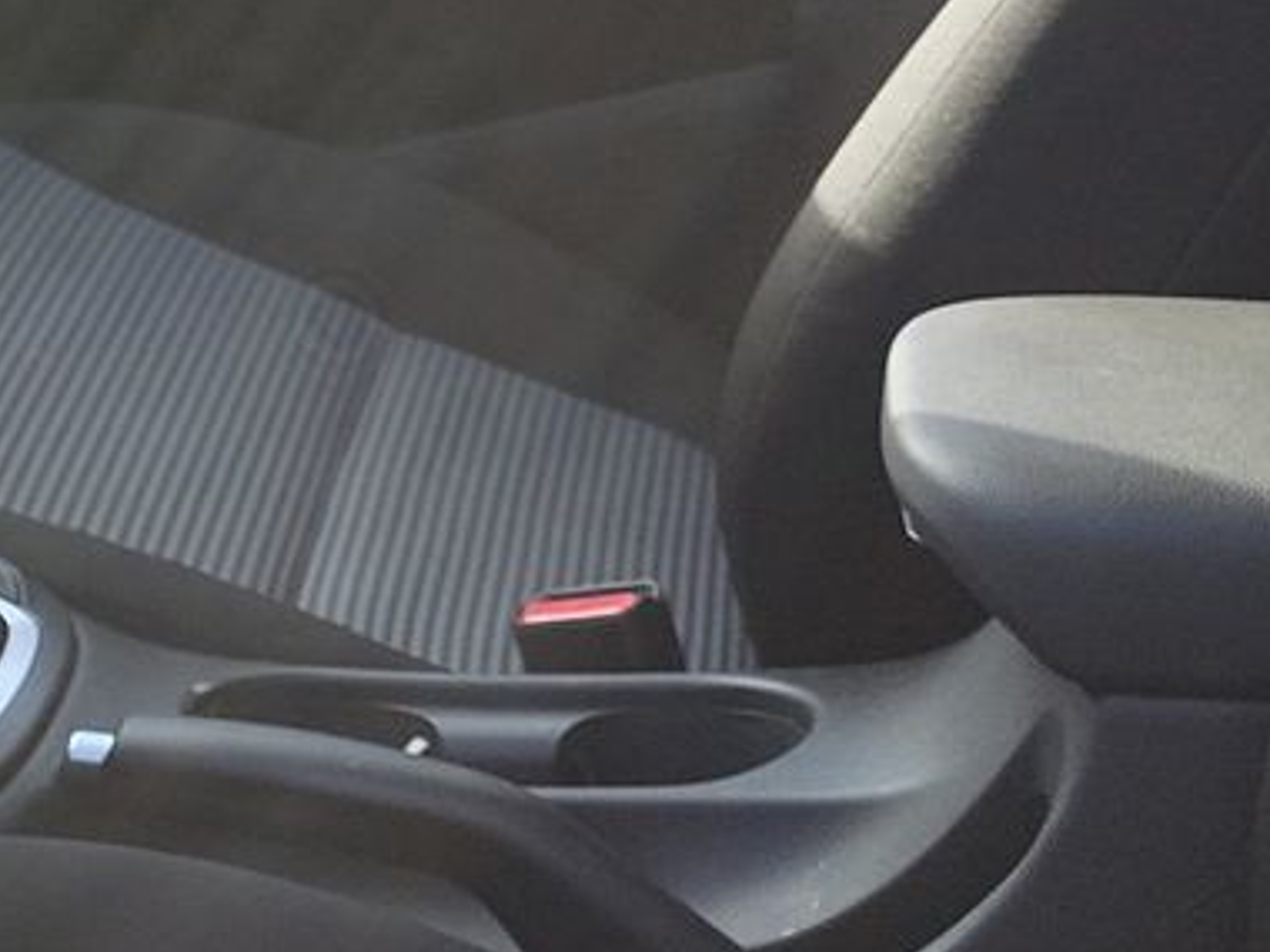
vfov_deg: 13.9
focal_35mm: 101
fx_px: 3706
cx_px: -144
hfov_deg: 18.7
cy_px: -377
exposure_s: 1/119
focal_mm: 6.7
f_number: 1.8
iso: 51
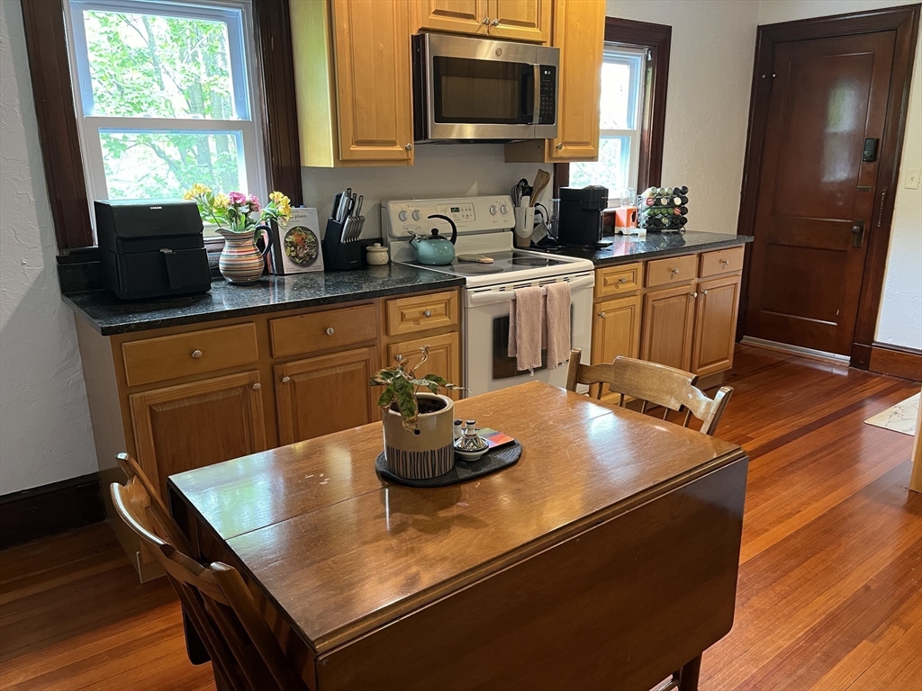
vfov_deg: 53.1
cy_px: 346
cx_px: 461
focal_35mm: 26
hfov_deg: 67.3
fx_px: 693
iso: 400
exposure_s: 1/60
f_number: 1.6
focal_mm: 5.1
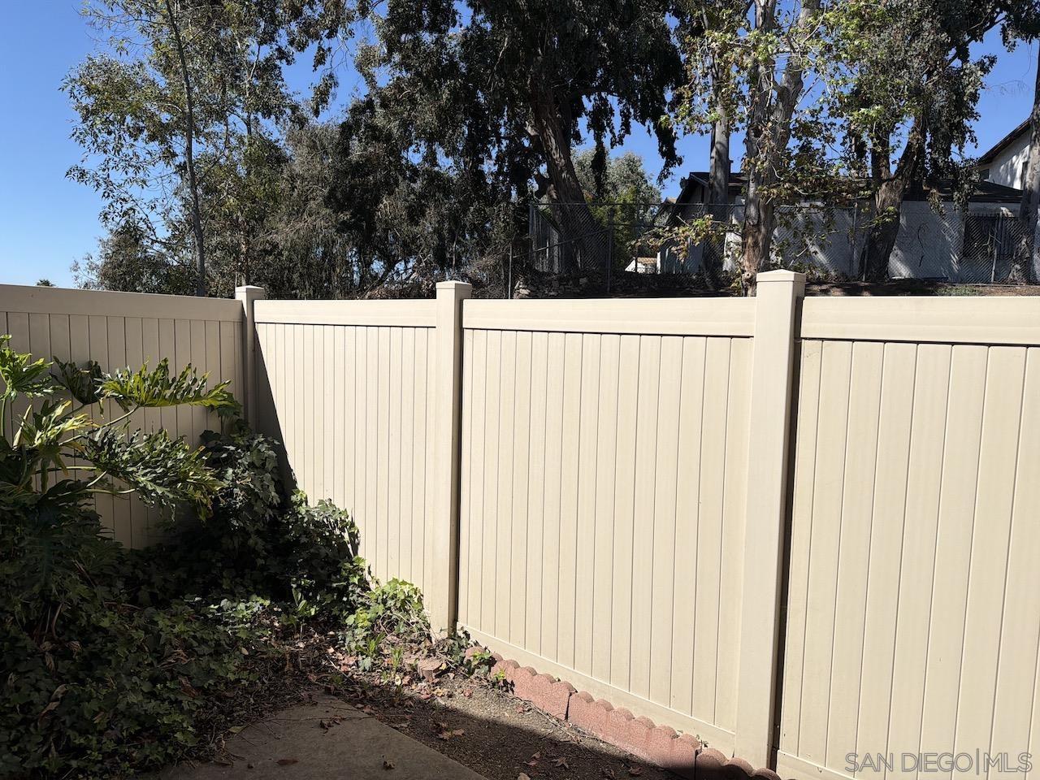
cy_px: 390
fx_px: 721
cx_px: 520
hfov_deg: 71.6
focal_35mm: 24
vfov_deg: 56.8
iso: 80
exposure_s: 1/9091
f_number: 1.78
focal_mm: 6.76
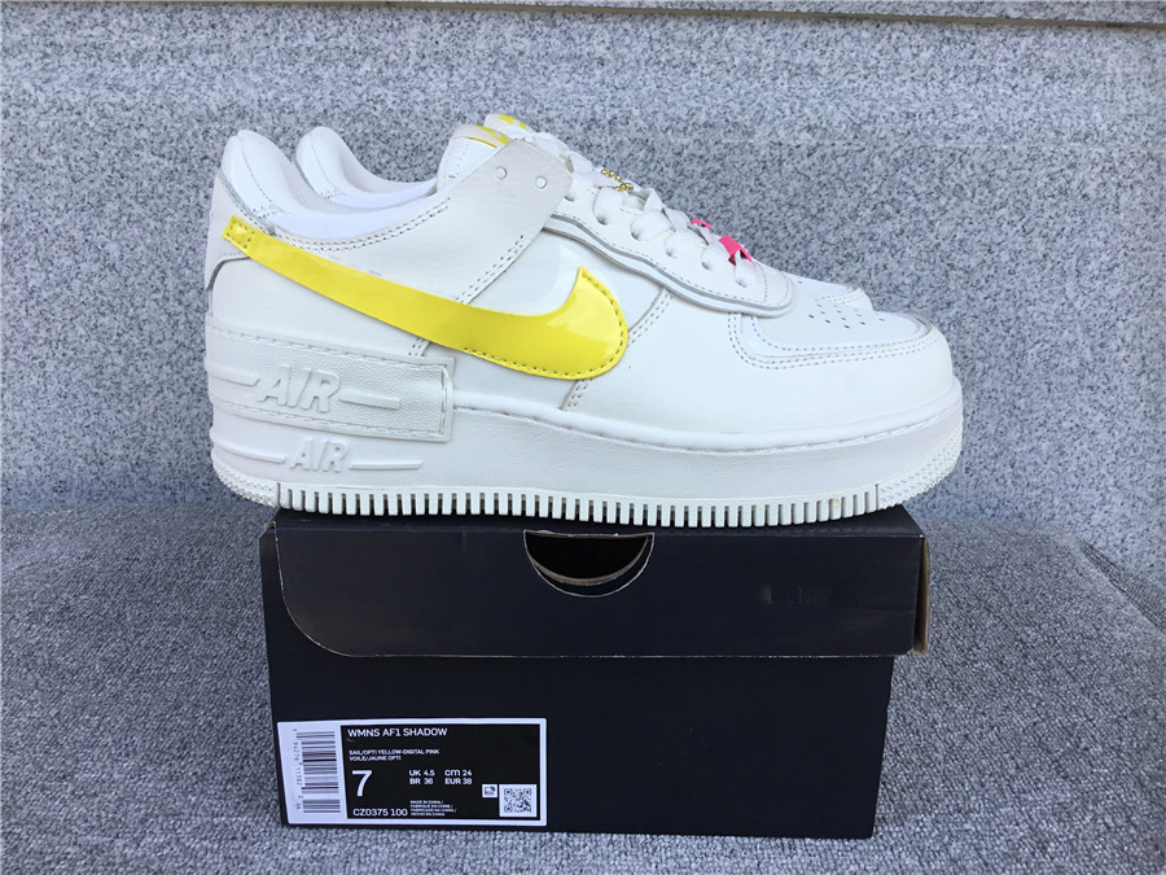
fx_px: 1044
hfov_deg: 58.4
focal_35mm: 31
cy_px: 438
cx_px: 583
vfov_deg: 45.4
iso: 25
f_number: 2.4
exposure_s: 1/452
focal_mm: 3.3
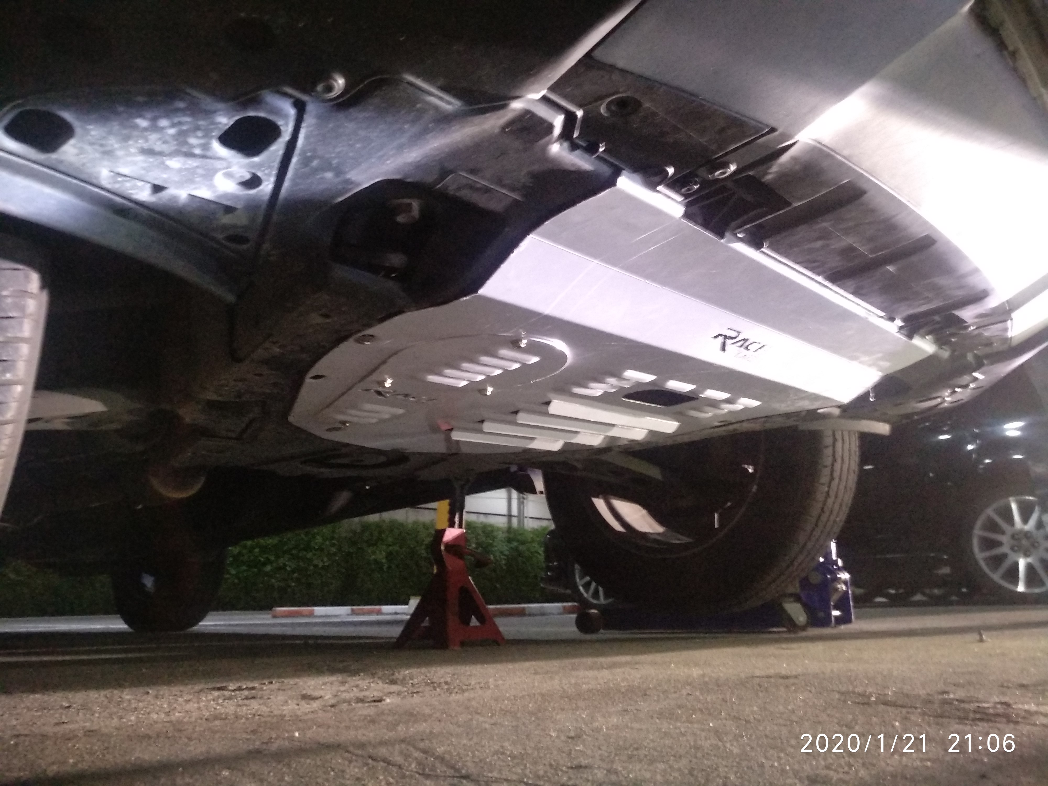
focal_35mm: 22
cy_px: 393
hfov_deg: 76.4
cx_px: 524
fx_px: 666
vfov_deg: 61.1
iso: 1600
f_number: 2.2
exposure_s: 1/17
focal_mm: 3.81
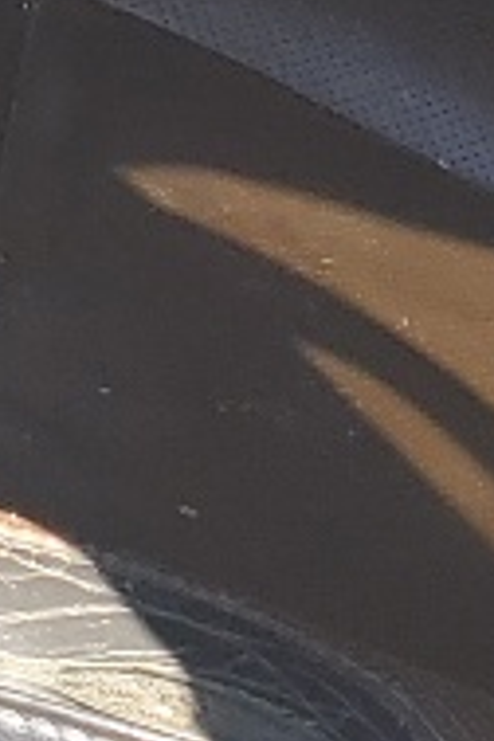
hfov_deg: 5.9
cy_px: -768
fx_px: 4713
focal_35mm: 229
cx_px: -231
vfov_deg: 8.5
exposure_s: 1/476
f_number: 1.5
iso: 50
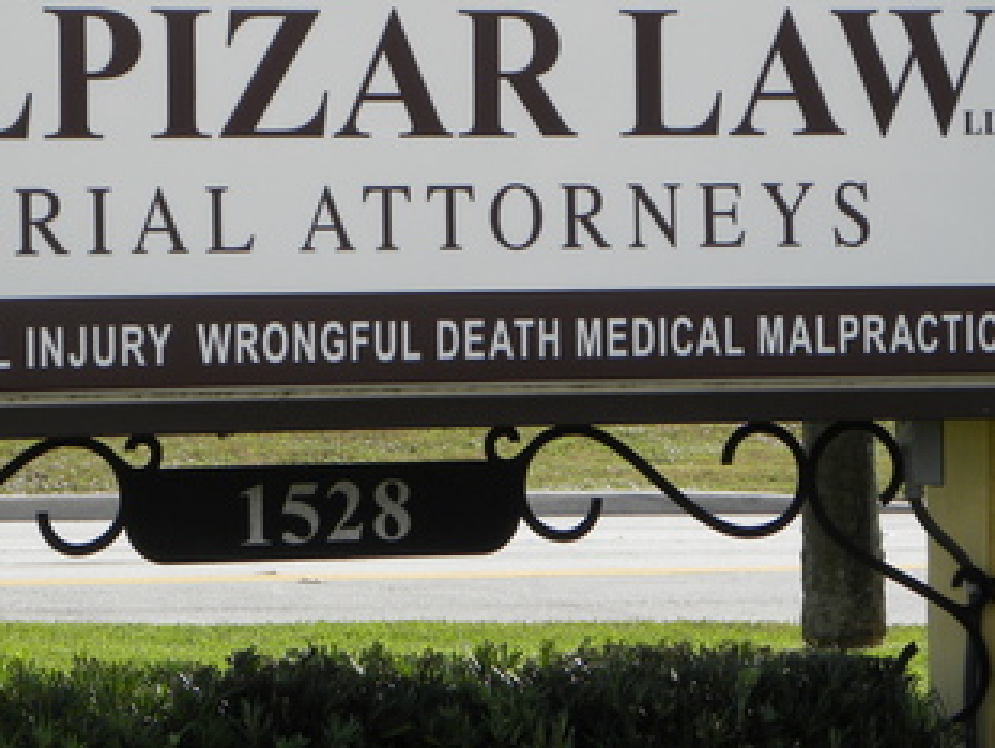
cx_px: 371
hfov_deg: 6.1
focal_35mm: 323
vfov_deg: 4.6
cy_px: 177
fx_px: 9291
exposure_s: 1/173
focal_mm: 28.8
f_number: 5.6
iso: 64
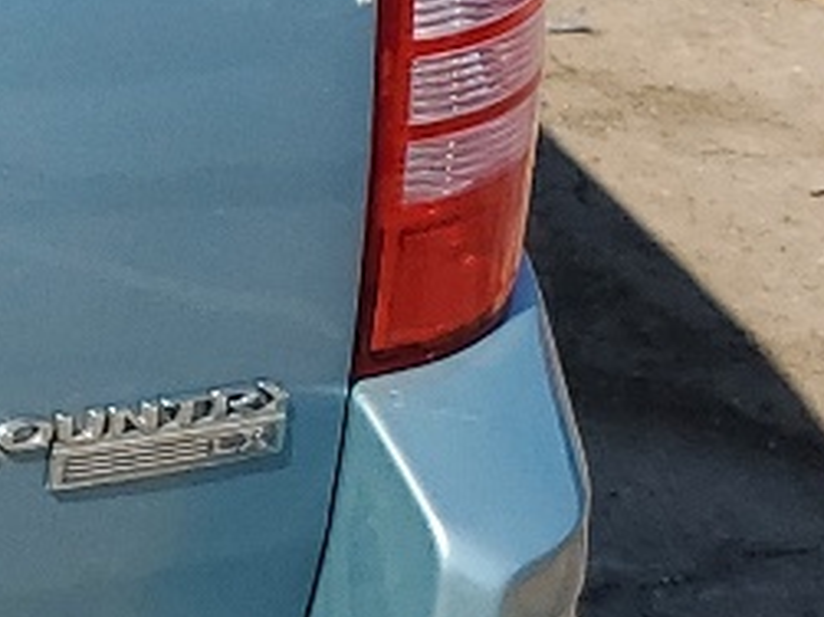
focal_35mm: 166
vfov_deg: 8.7
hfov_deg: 10.2
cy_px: -308
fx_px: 3950
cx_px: -1231
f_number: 1.5
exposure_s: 1/3333
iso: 50
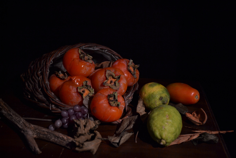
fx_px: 334
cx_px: 118
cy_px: 79
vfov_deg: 26.5
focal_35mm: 51
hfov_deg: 38.9
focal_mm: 34
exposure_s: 1/6
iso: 400
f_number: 5
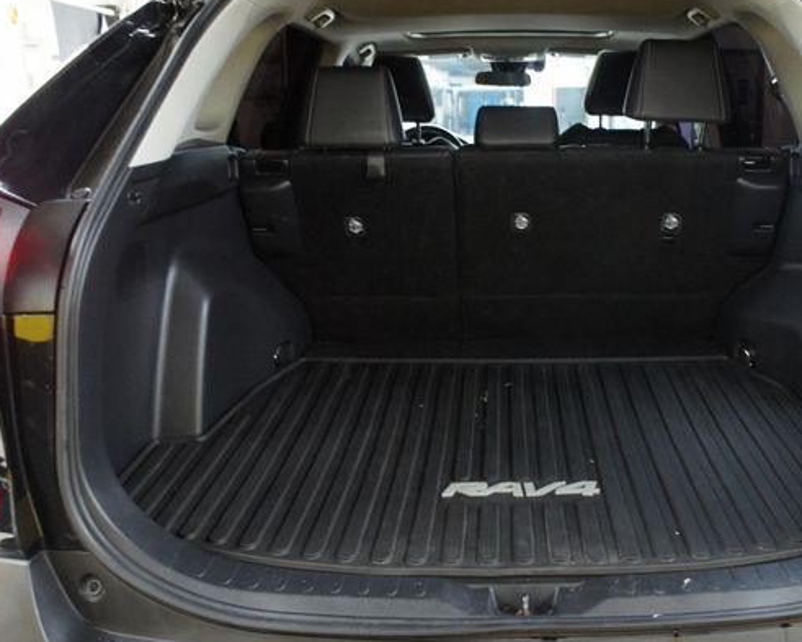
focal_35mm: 33
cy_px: 325
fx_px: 783
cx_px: 515
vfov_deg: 44.6
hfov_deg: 53.4
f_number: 3.5
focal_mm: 18
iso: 1600
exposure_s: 1/13
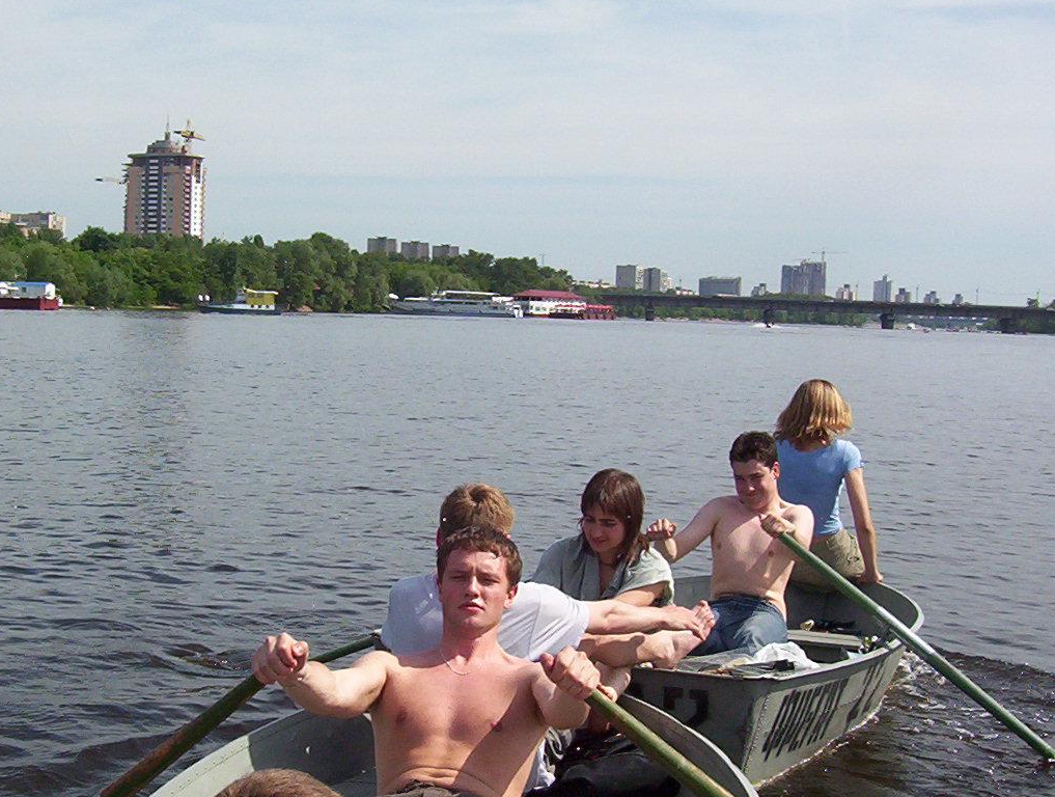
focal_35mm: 69
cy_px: 515
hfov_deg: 28.1
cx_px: 469
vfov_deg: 21.3
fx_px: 2108
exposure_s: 1/1079
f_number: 5.17
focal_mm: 5.77
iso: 100
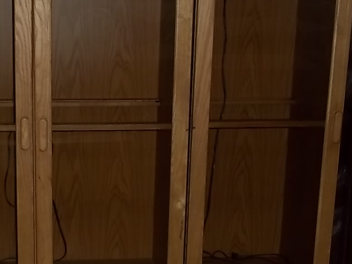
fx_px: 742
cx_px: 62
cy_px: 156
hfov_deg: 26.1
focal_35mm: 73
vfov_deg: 20.1
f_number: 3.1
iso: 80
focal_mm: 6.5
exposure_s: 1/30
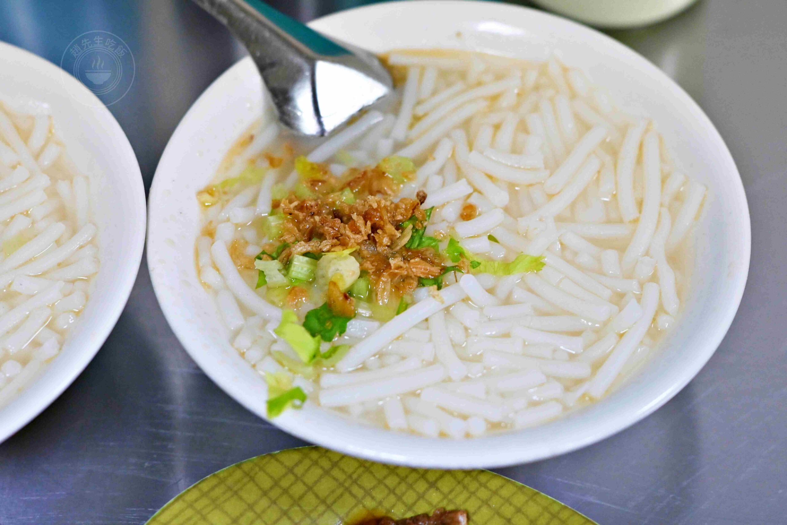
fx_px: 1640
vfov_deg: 18.2
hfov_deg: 27.0
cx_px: 394
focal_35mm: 75
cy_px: 262
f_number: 3.2
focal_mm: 50
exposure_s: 1/200
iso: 1100
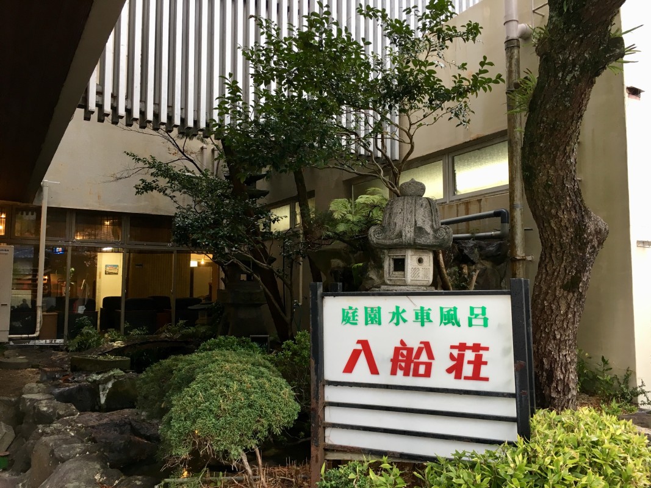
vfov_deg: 48.2
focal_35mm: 29
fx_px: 545
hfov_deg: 61.7
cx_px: 326
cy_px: 244
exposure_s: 1/30
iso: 64
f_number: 2.2
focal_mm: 4.15
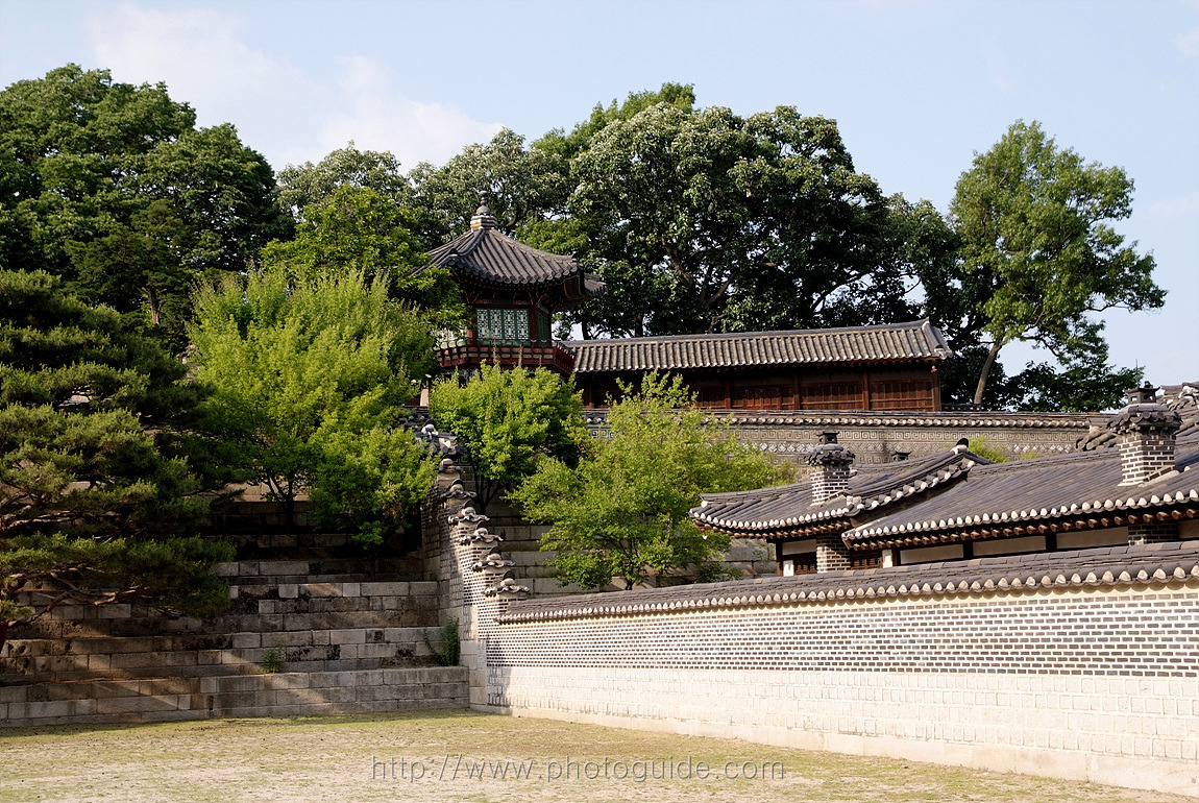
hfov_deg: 36.8
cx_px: 600
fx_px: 1801
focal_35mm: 54
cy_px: 402
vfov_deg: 25.1
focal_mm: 36
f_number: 5.6
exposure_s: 1/200
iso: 125
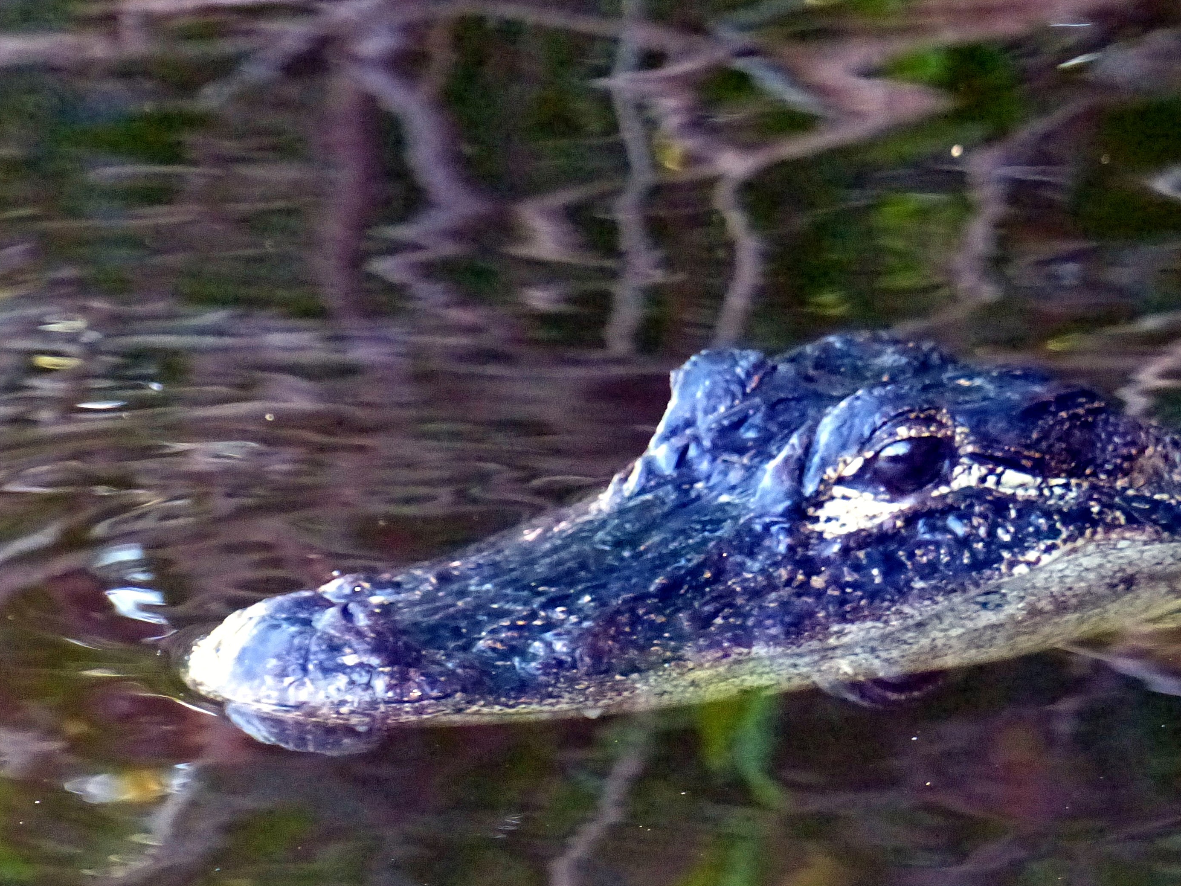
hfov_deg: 4.6
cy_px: 621
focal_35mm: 429
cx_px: 788
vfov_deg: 3.5
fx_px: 14637
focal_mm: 53.4
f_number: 2.8
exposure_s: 1/200
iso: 2500
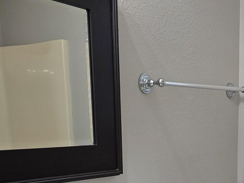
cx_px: 200
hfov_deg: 32.7
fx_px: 402
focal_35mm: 57
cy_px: 220
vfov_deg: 23.4
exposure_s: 1/120
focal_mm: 6.3
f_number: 1.7
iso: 160
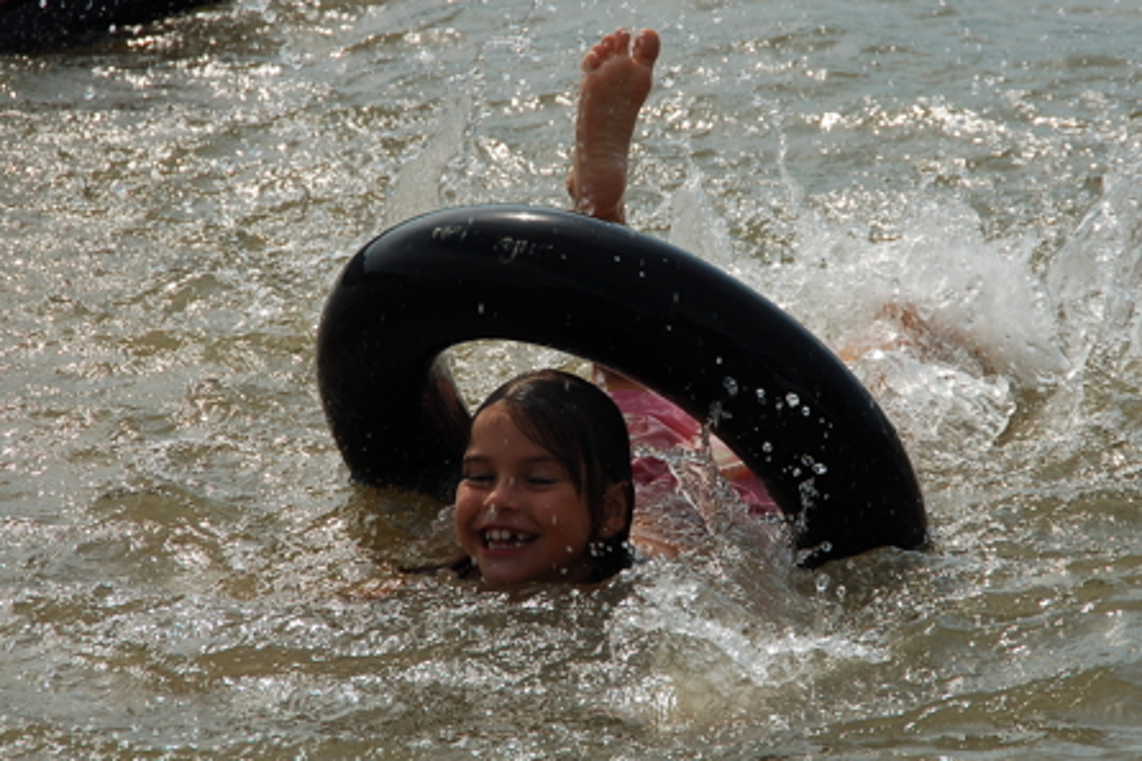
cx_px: 609
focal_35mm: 250
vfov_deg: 5.5
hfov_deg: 8.3
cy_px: 336
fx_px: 7915
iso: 200
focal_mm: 135
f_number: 9
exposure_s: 1/500
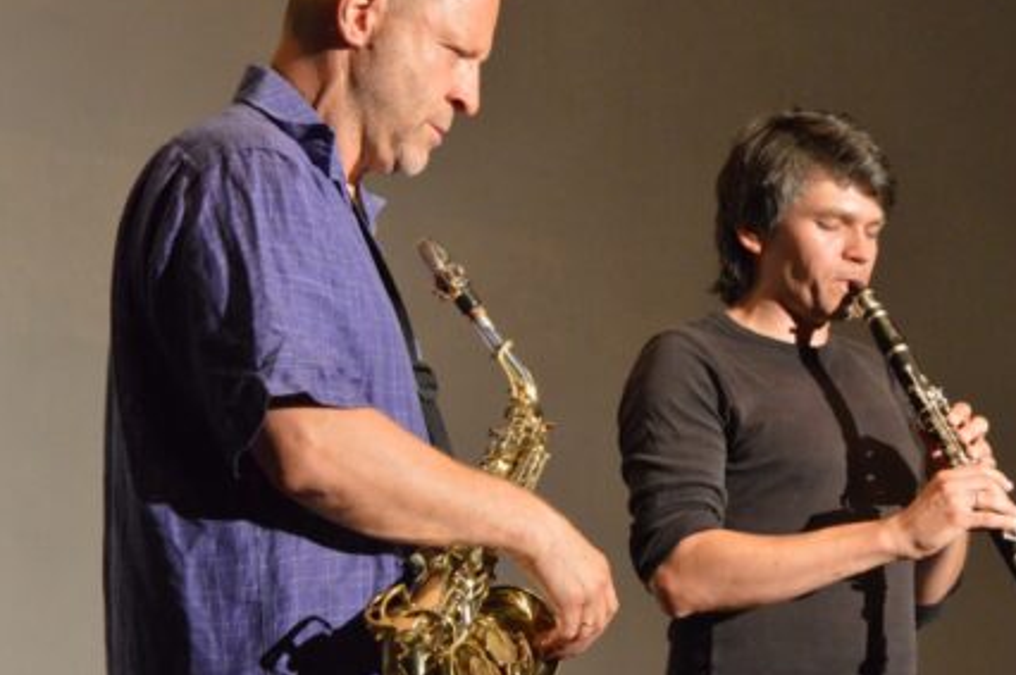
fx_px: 4172
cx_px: 594
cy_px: 335
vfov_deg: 9.2
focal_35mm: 148
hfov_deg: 13.9
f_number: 9
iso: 3200
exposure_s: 1/40
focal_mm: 70
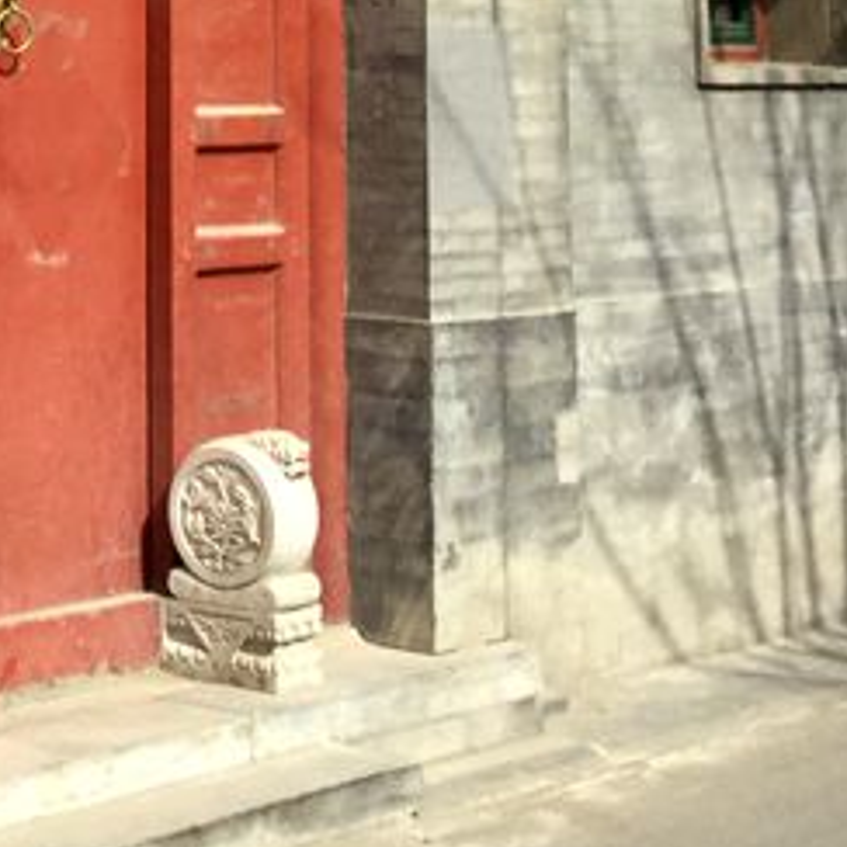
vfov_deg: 14.4
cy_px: -295
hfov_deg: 14.9
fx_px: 3184
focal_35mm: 115
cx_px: 35
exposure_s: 1/1072
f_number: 2.4
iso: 25
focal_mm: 3.3
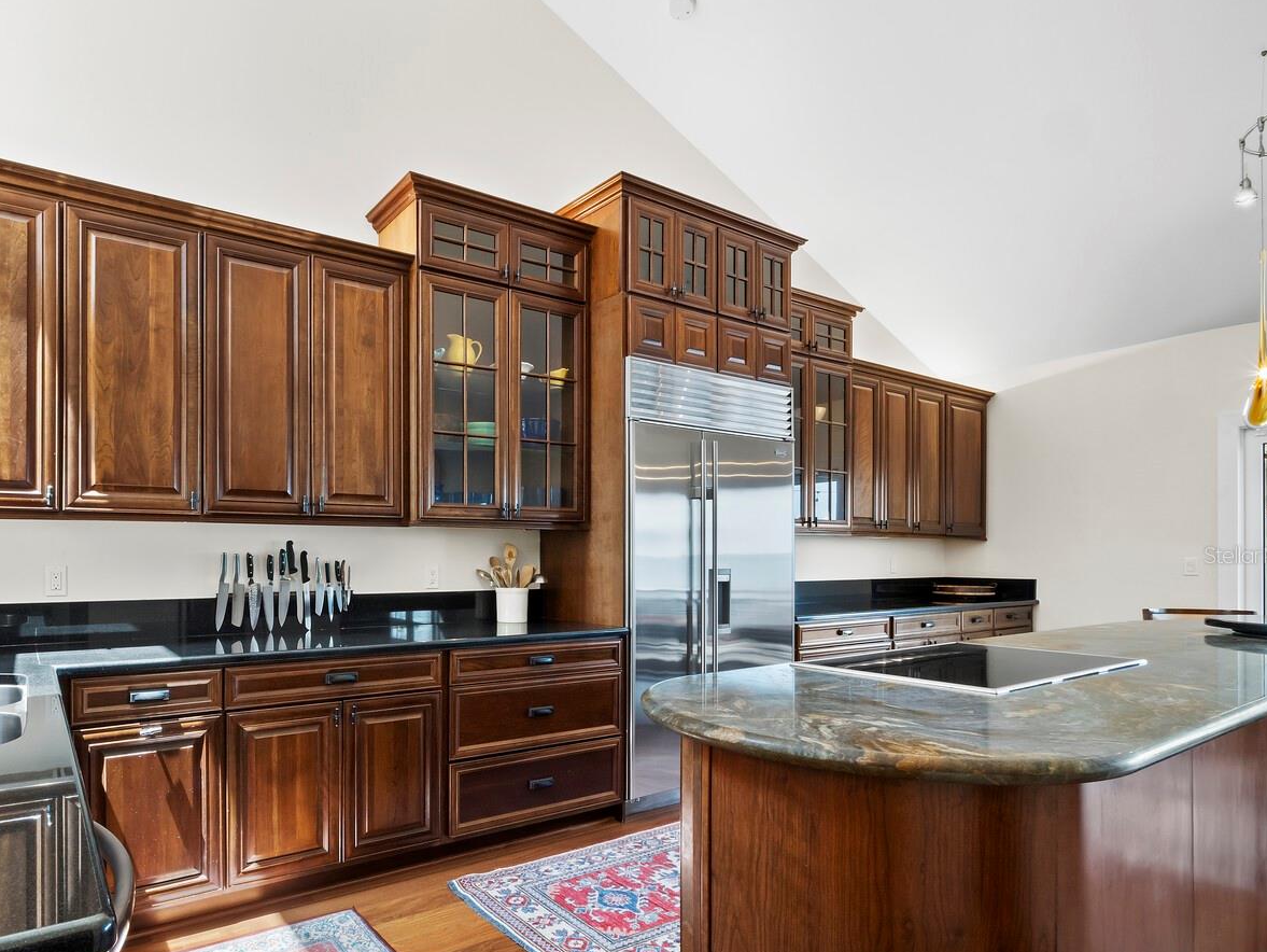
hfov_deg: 82.4
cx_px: 446
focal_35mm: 19
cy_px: 555
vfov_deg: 68.3
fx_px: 696
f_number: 11
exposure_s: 1/2.5
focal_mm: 7
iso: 400
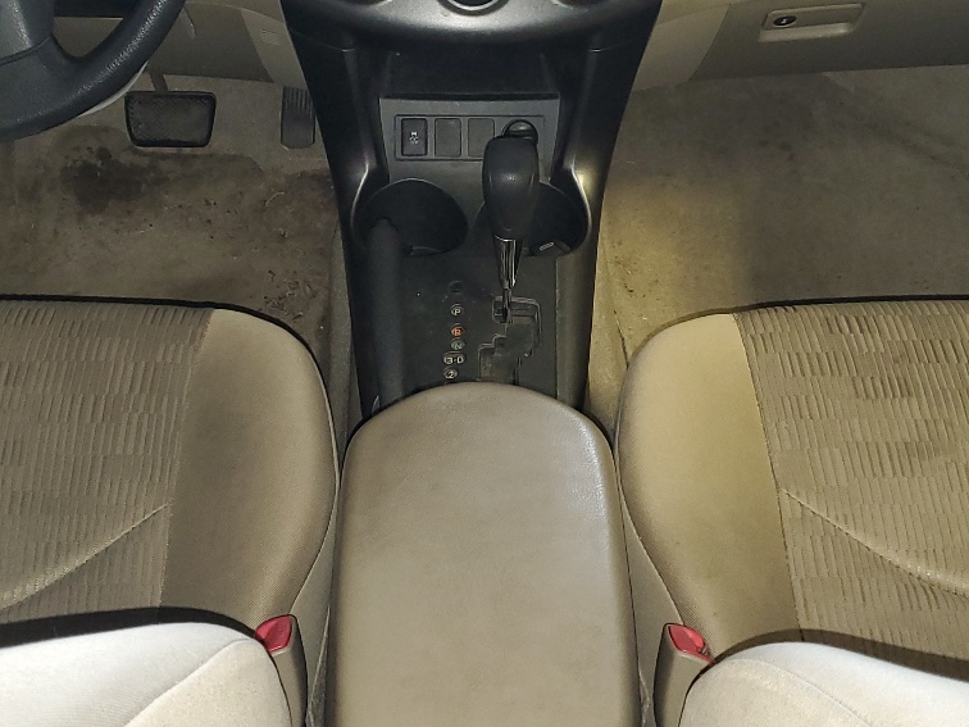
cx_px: 472
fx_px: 1540
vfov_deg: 26.4
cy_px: 241
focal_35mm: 55
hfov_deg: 34.9
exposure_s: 1/22
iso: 134
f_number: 1.5
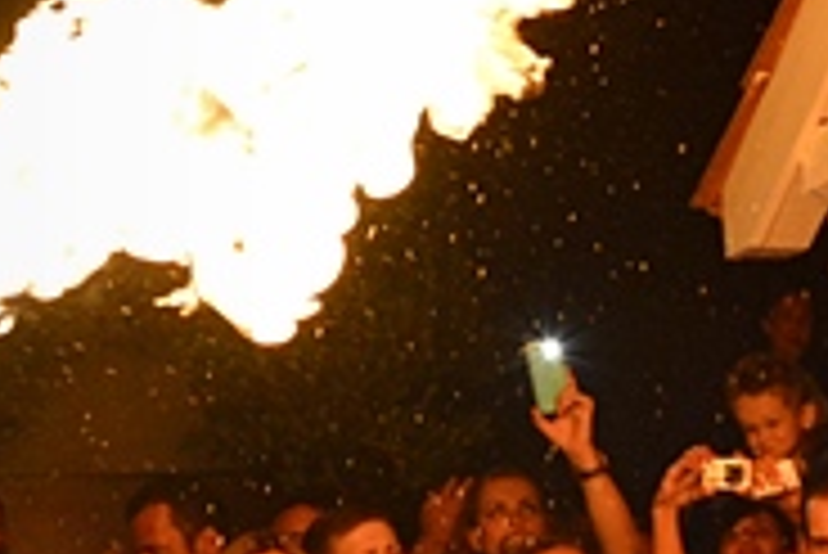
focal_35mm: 83
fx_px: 1910
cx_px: 1035
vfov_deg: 15.9
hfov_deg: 22.3
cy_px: 642
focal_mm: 17
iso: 2500
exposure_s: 1/500
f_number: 5.6
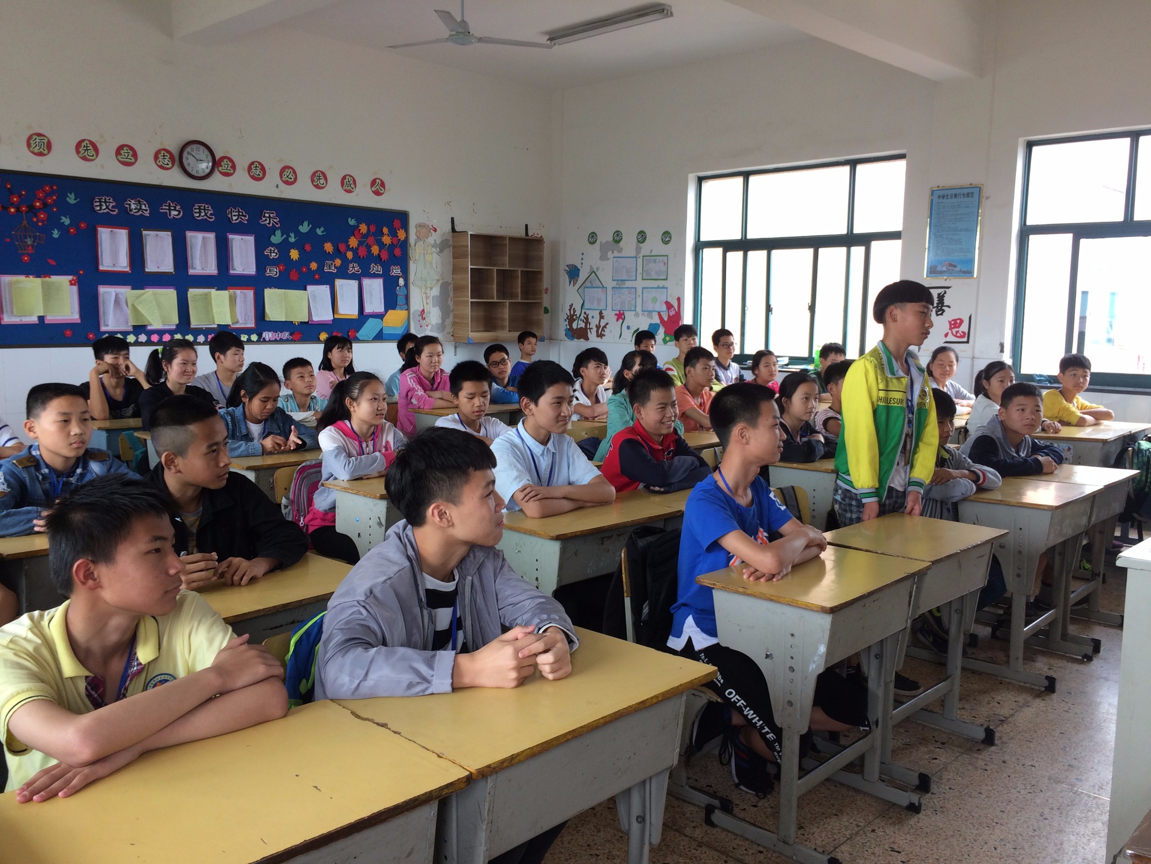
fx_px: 964
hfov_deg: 61.7
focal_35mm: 29
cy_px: 432
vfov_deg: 48.2
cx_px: 576
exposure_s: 1/50
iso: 40
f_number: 2.2
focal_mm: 4.15
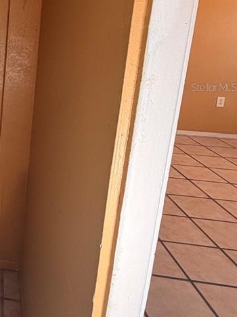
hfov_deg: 31.3
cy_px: 87
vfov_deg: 49.7
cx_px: -66
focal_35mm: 36
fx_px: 329
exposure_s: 1/60
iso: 160
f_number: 2.2
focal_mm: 2.22
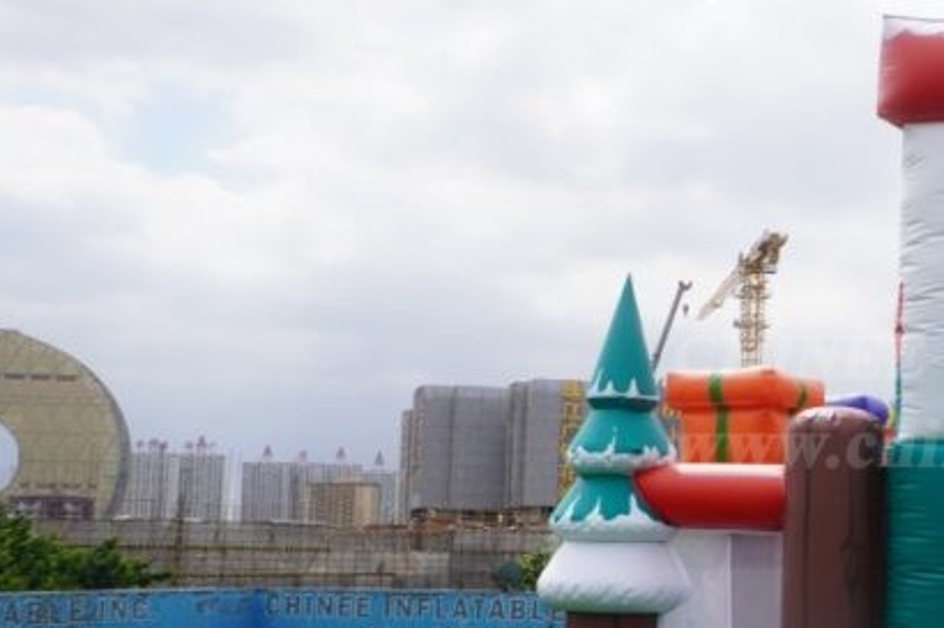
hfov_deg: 29.4
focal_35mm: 60
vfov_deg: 22.5
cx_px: 1091
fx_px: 1573
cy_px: 401
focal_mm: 16
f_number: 10
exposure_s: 1/160
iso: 100
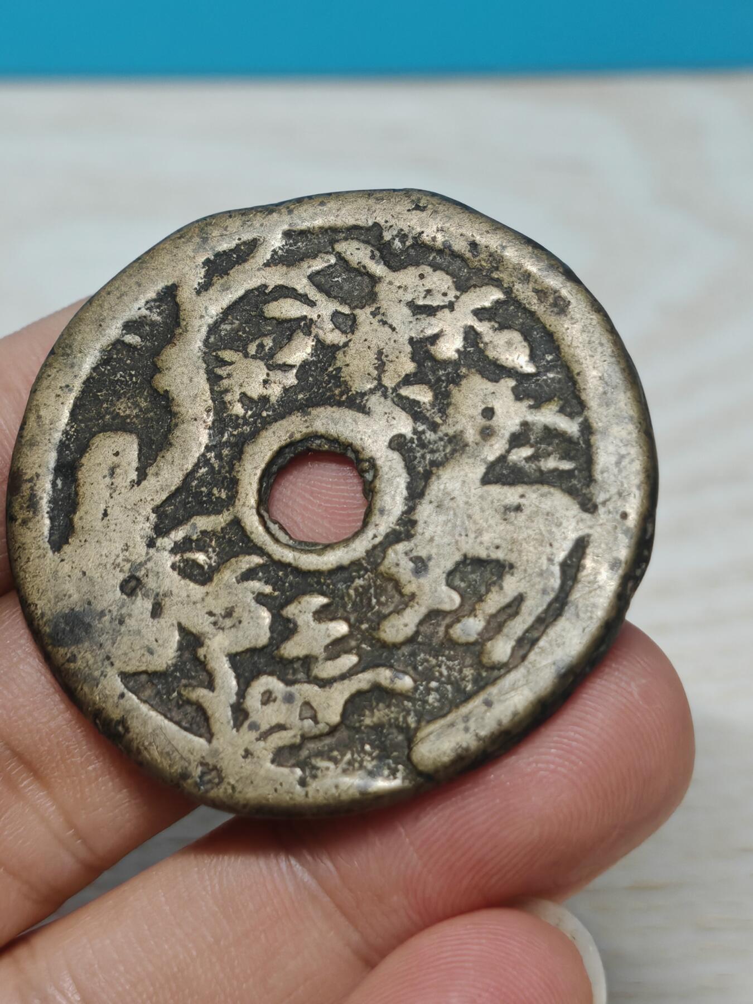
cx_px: 376
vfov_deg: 20.7
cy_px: 502
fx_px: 2755
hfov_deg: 15.6
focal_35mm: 95
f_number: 1.6
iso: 100
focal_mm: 7.62
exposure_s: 1/100
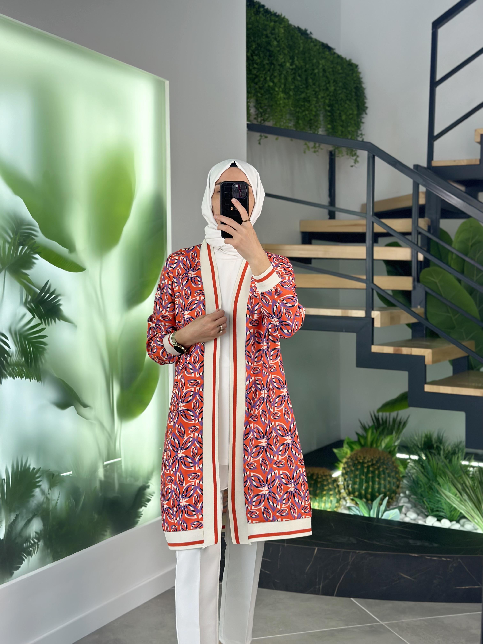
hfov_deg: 30.3
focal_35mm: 48
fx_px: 893
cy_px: 322
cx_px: 242
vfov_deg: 39.7
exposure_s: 1/320
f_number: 1.78
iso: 80
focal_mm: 6.86
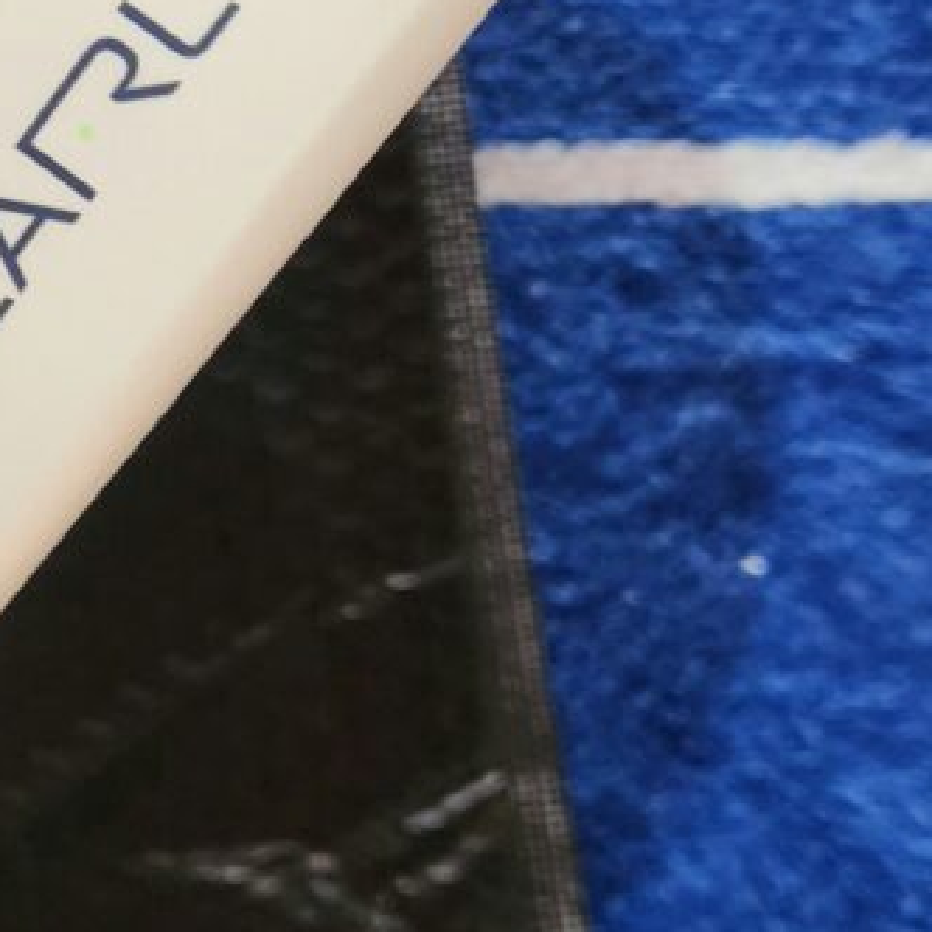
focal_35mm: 49
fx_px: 1493
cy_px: 500
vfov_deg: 34.7
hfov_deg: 30.6
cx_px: -118
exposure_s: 1/33.4
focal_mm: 5.4
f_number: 1.8
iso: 500
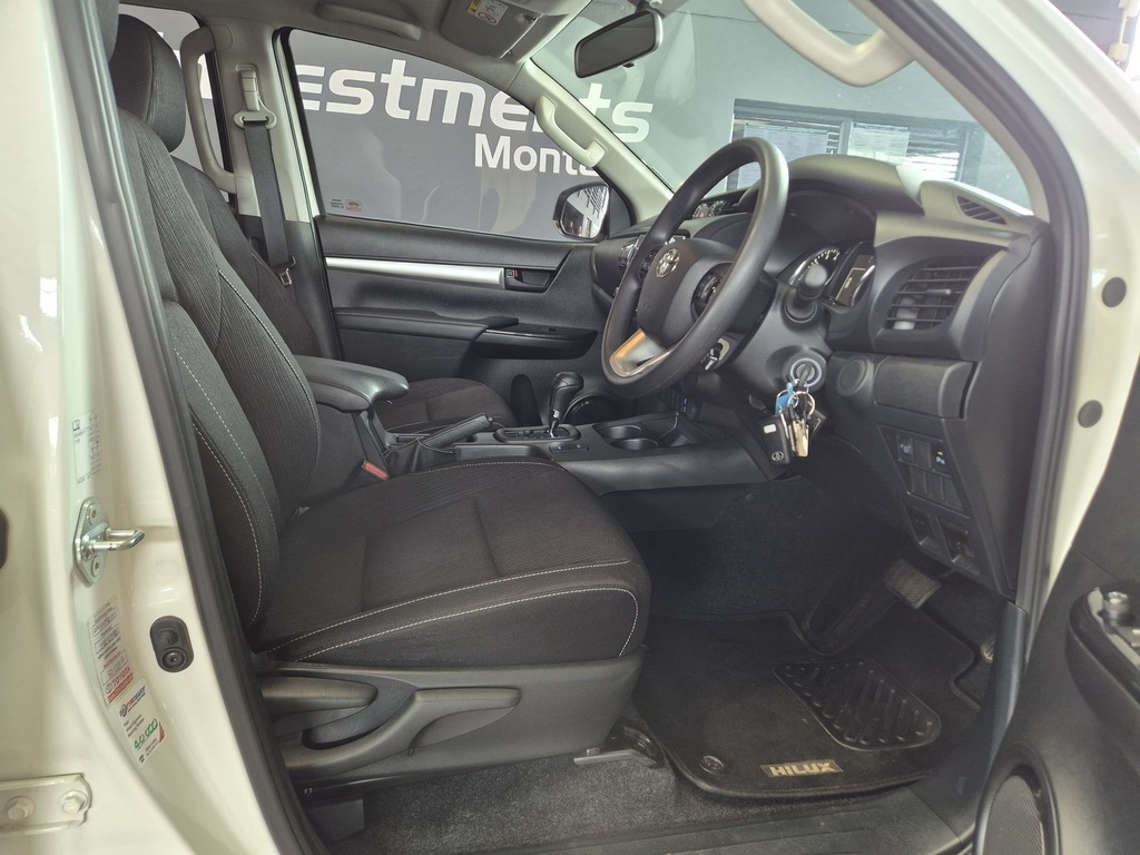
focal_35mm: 23
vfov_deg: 58.9
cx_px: 570
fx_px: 757
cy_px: 428
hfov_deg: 73.9
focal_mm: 5.4
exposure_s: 1/100
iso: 320
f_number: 1.8
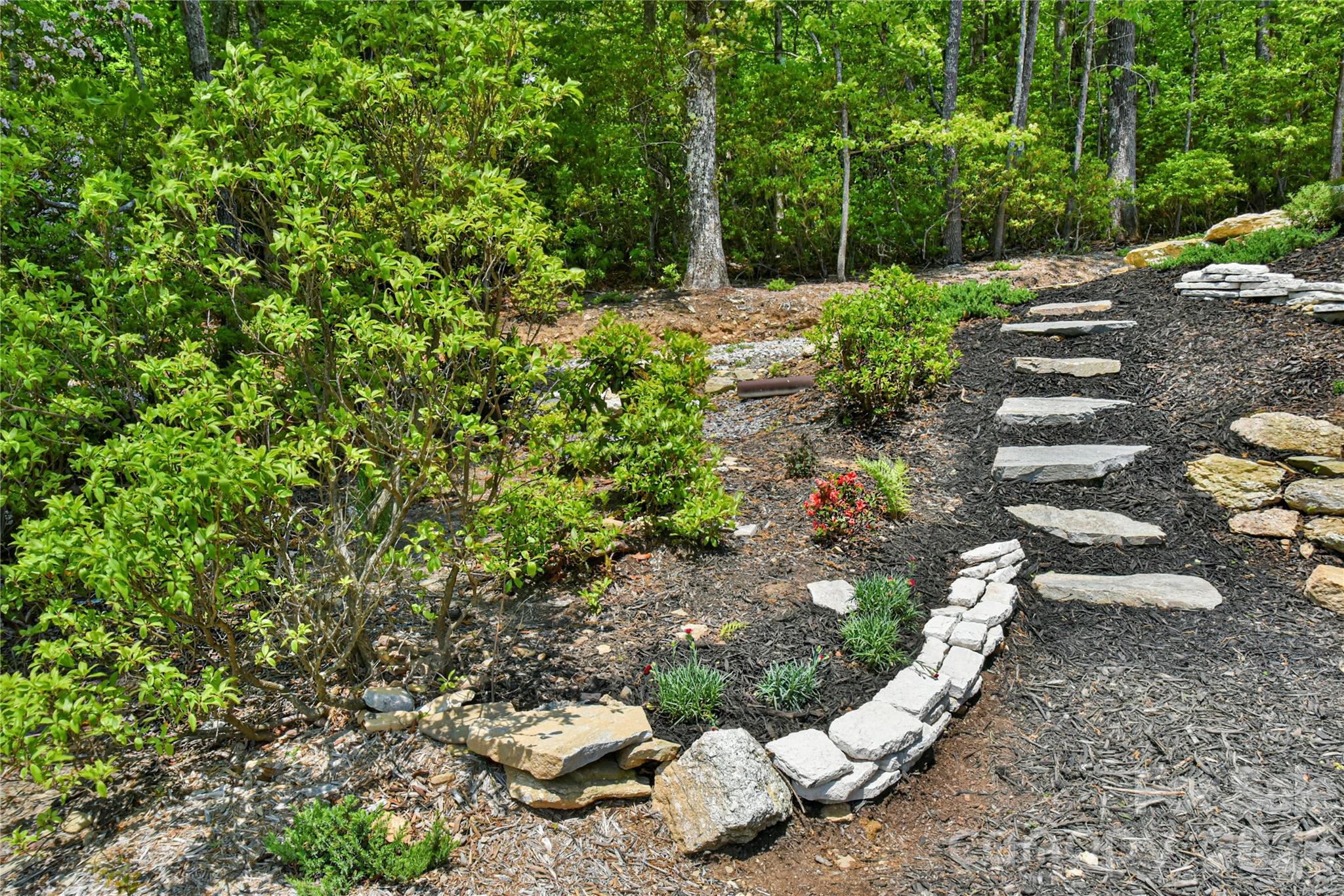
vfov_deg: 38.9
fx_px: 1269
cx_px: 672
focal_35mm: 34
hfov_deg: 55.8
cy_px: 448
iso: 1600
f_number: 13
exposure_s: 1/640
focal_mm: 34
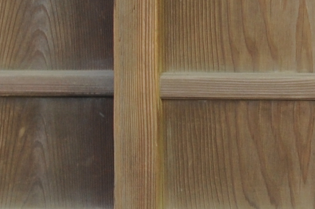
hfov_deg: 5.6
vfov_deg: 3.9
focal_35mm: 350
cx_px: 904
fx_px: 3062
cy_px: 65
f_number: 4
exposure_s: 1/15
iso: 200
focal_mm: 35
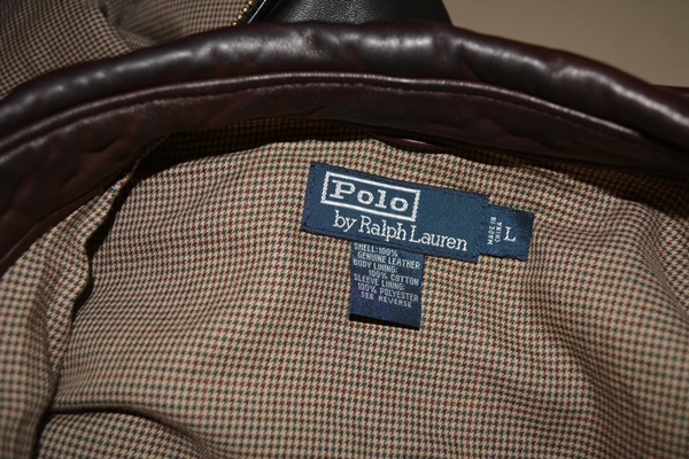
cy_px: 230
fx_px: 689
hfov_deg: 53.1
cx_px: 344
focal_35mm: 36
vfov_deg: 36.9
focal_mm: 24
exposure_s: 1/60
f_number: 4
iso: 250
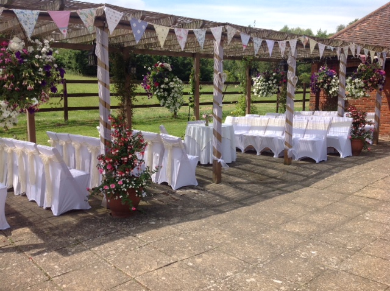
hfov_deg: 52.7
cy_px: 146
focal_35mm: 35
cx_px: 195
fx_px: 394
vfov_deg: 40.6
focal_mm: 4.28
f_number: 2.4
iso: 50
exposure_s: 1/1259
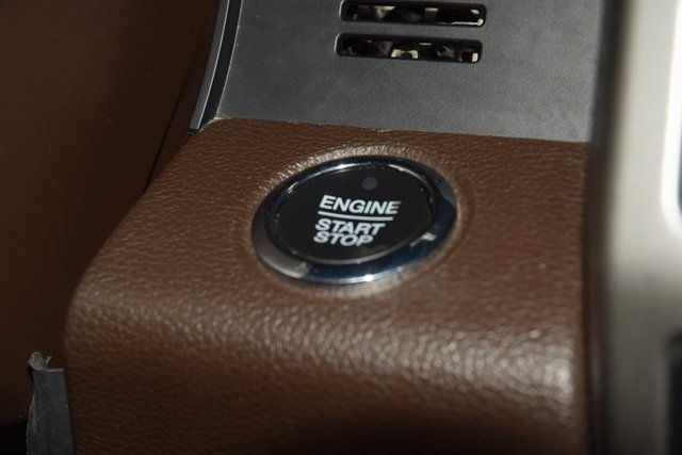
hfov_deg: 19.5
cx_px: 341
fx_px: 1989
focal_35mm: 105
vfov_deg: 13.0
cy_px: 228
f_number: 8
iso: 100
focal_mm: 70
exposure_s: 1/125
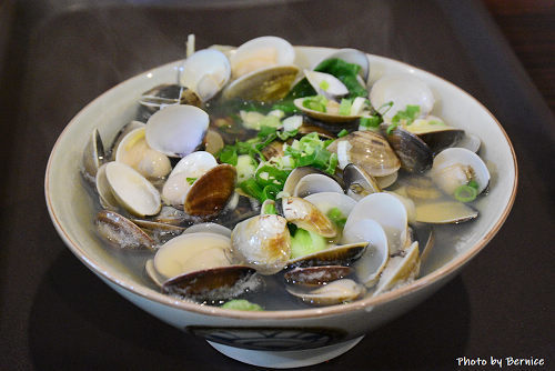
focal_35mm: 72
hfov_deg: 28.1
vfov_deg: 19.0
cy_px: 186
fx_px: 1111
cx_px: 278
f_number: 7.1
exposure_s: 1/50
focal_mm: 48
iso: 6400
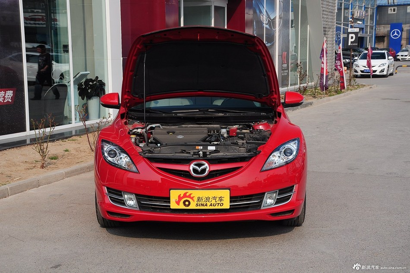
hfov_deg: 33.4
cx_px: 205
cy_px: 136
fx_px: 683
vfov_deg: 22.6
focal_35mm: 60
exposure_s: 1/200
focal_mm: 40
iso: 250
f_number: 7.1
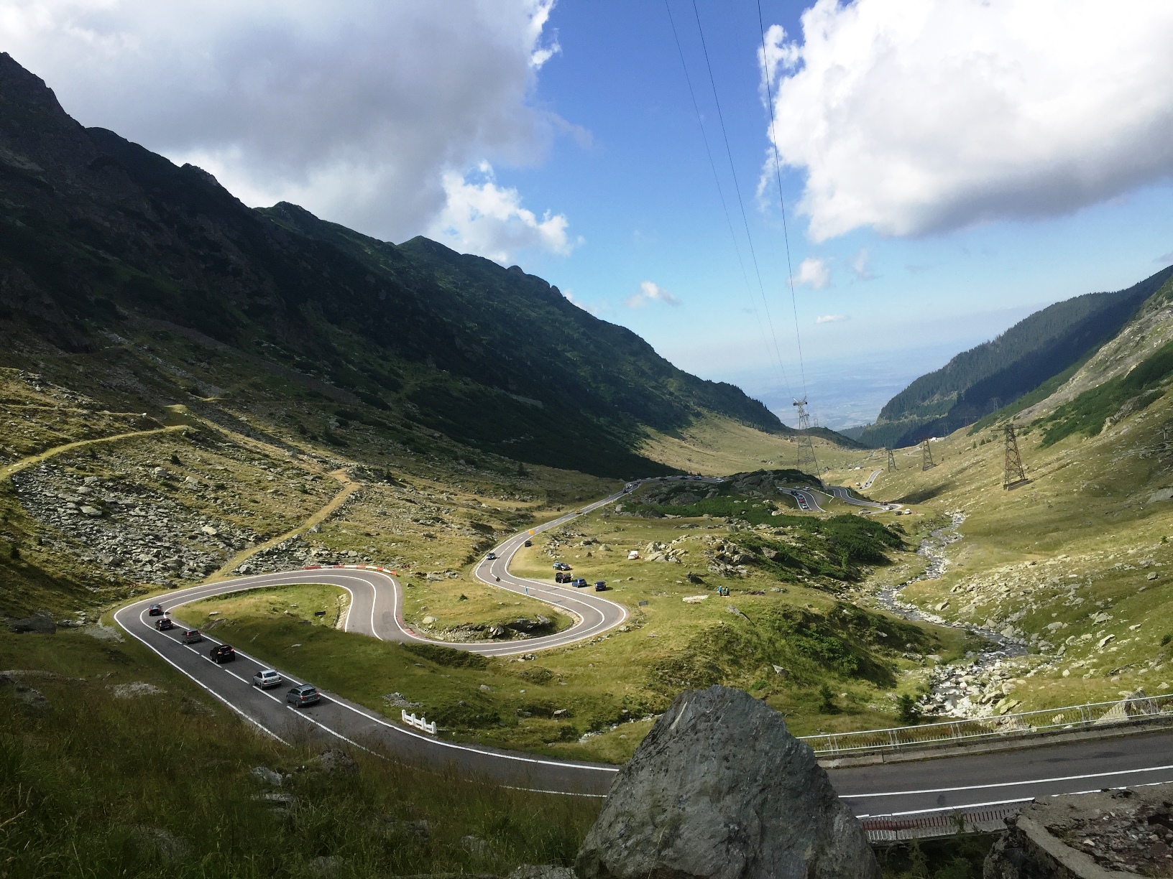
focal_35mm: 29
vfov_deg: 48.2
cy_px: 440
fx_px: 983
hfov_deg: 61.7
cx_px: 586
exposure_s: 1/1799
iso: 32
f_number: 2.2
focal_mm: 4.15
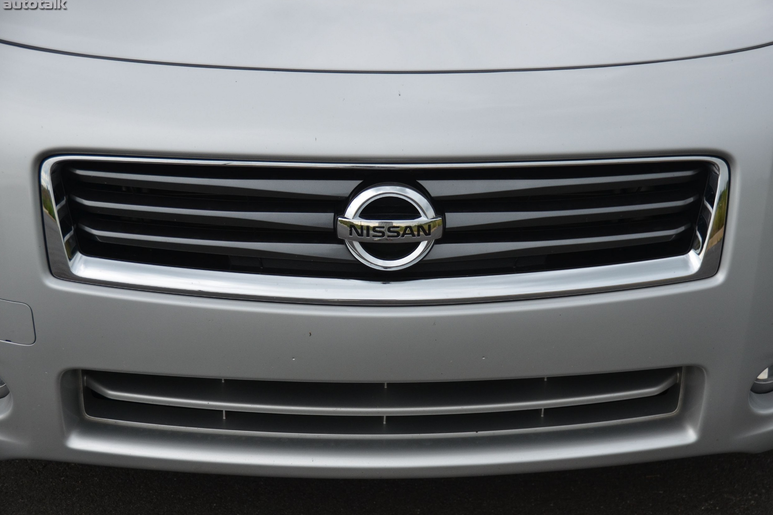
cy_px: 256
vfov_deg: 17.3
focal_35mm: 79
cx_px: 389
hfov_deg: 25.7
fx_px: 1696
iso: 560
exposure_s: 1/1000
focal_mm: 52
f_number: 4.8
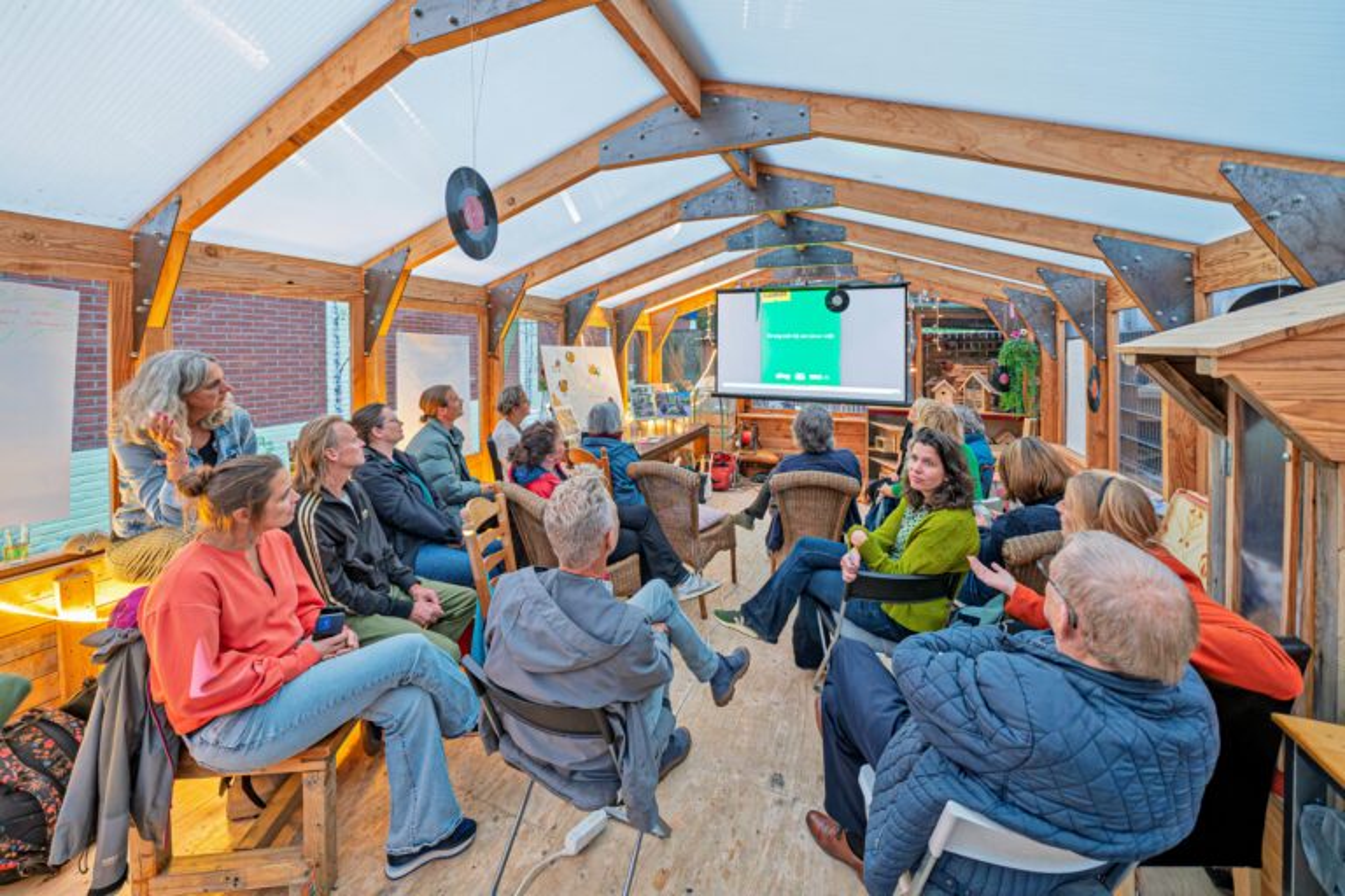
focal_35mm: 12
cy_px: 448
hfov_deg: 112.6
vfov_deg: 90.0
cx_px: 672
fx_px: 448
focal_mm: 12
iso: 1600
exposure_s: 1/30
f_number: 4
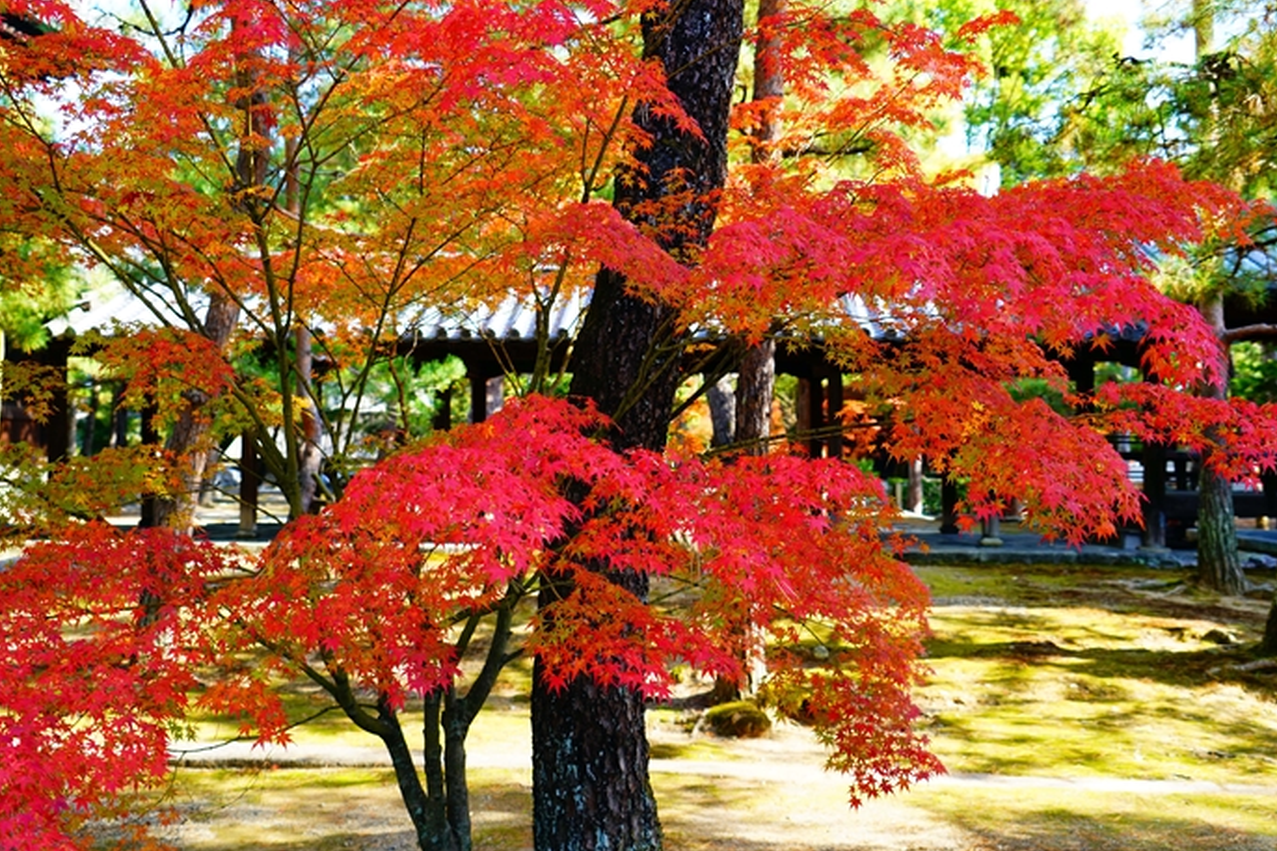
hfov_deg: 54.4
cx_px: 620
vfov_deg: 37.8
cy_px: 412
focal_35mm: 35
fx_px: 1241
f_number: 4.5
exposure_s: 1/45
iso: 100
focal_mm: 30
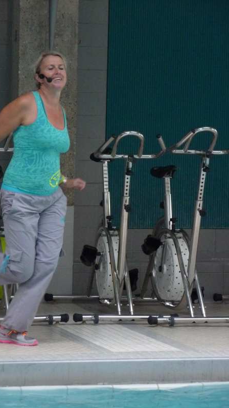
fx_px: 2009
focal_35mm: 186
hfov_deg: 6.5
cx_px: 80
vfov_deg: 11.6
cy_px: 204
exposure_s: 1/50
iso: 500
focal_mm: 29.1
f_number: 4.8
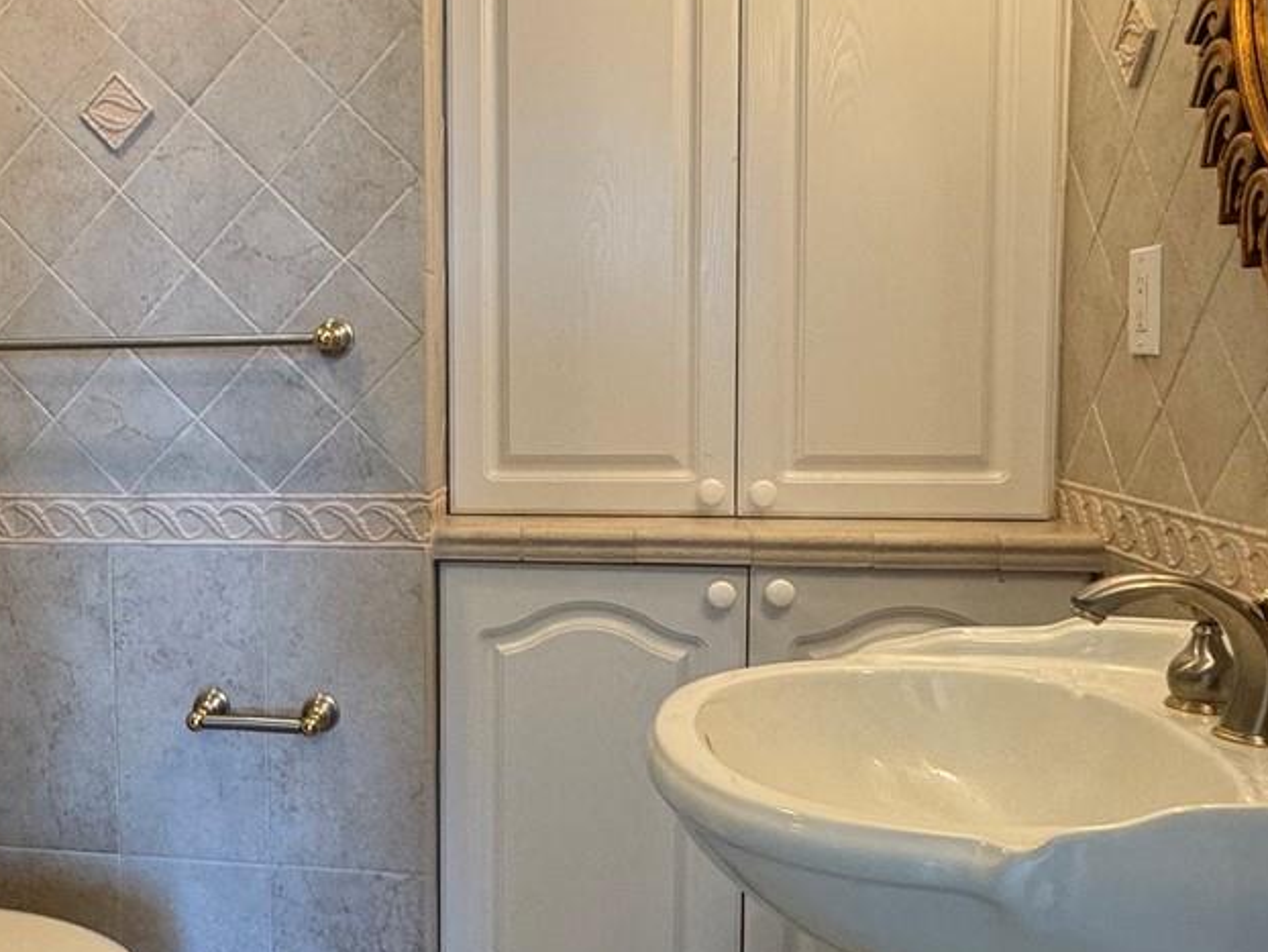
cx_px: 336
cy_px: 473
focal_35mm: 36
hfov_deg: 49.5
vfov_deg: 39.7
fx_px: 1319
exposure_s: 1/60
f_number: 2.2
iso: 160
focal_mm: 2.22
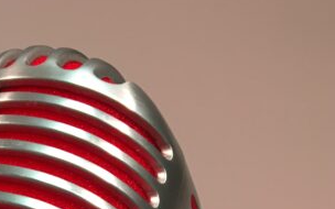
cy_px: 417
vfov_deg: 13.7
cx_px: 33
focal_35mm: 81
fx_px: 740
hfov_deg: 24.8
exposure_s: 1/33
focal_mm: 4.15
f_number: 2.2
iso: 100
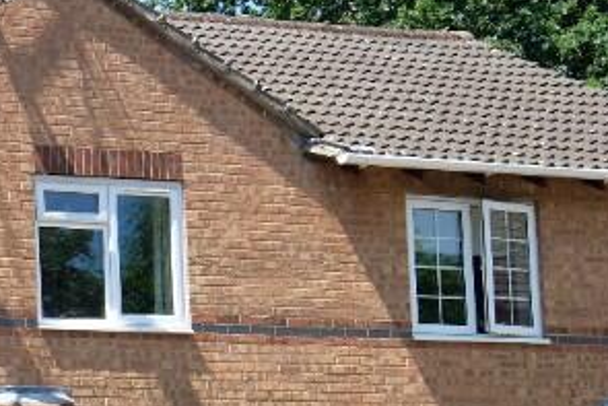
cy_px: 430
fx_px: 1994
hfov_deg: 15.3
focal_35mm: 118
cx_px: -435
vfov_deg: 11.5
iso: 200
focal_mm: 22.9
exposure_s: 1/320
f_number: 5.6
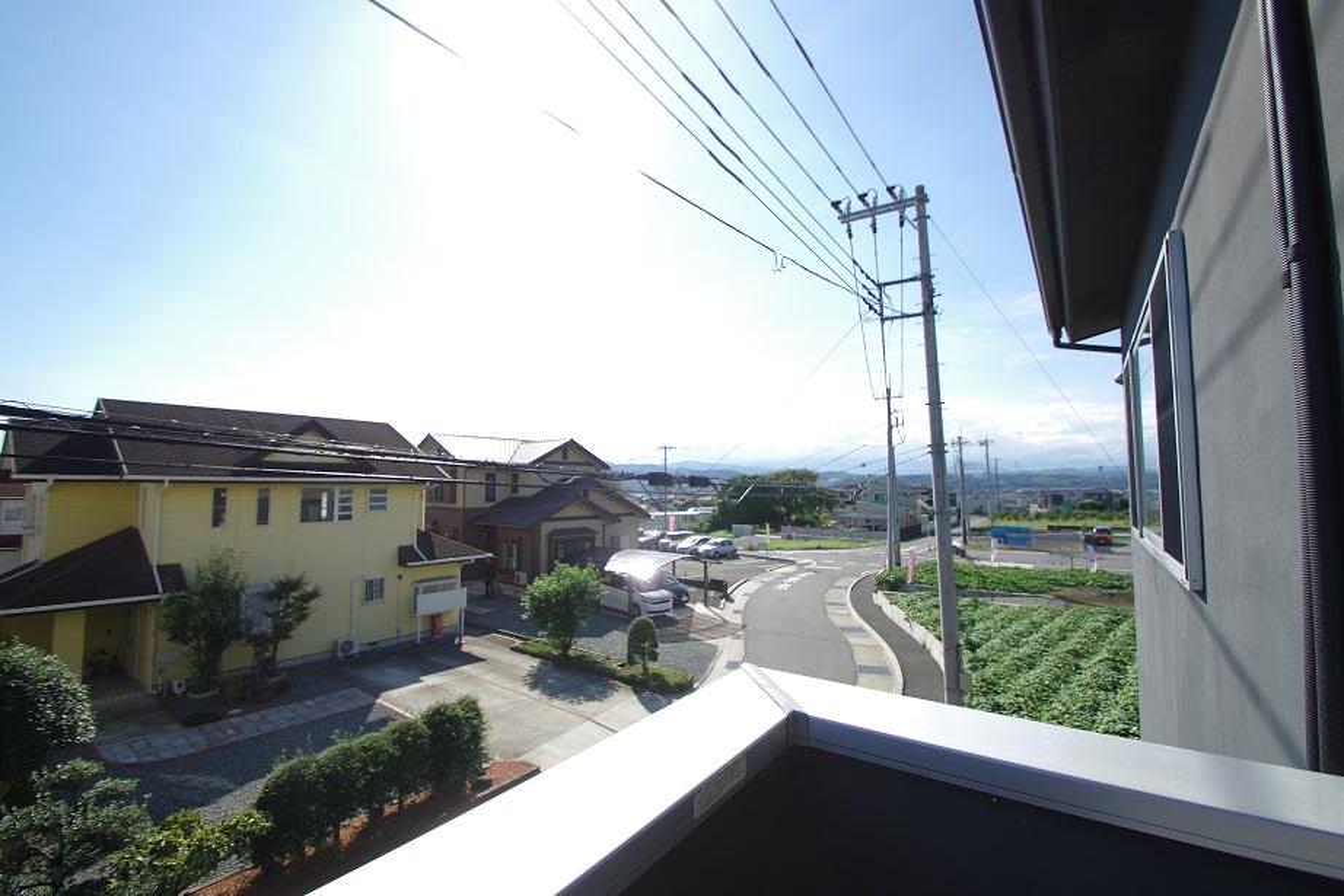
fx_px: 560
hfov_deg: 100.4
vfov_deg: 77.3
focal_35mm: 15
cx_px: 672
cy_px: 448
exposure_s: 1/400
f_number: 7.1
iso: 100
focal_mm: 10
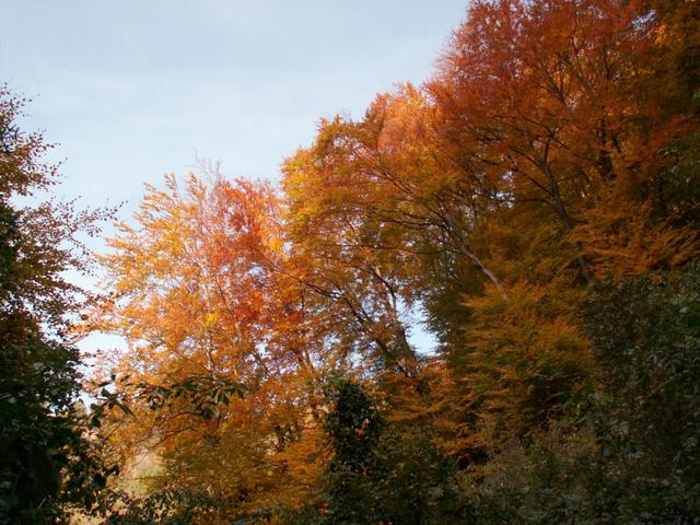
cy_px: 262
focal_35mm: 35
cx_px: 350
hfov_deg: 52.6
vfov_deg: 40.7
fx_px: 708
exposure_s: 1/200
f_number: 2.8
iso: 50
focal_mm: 5.86
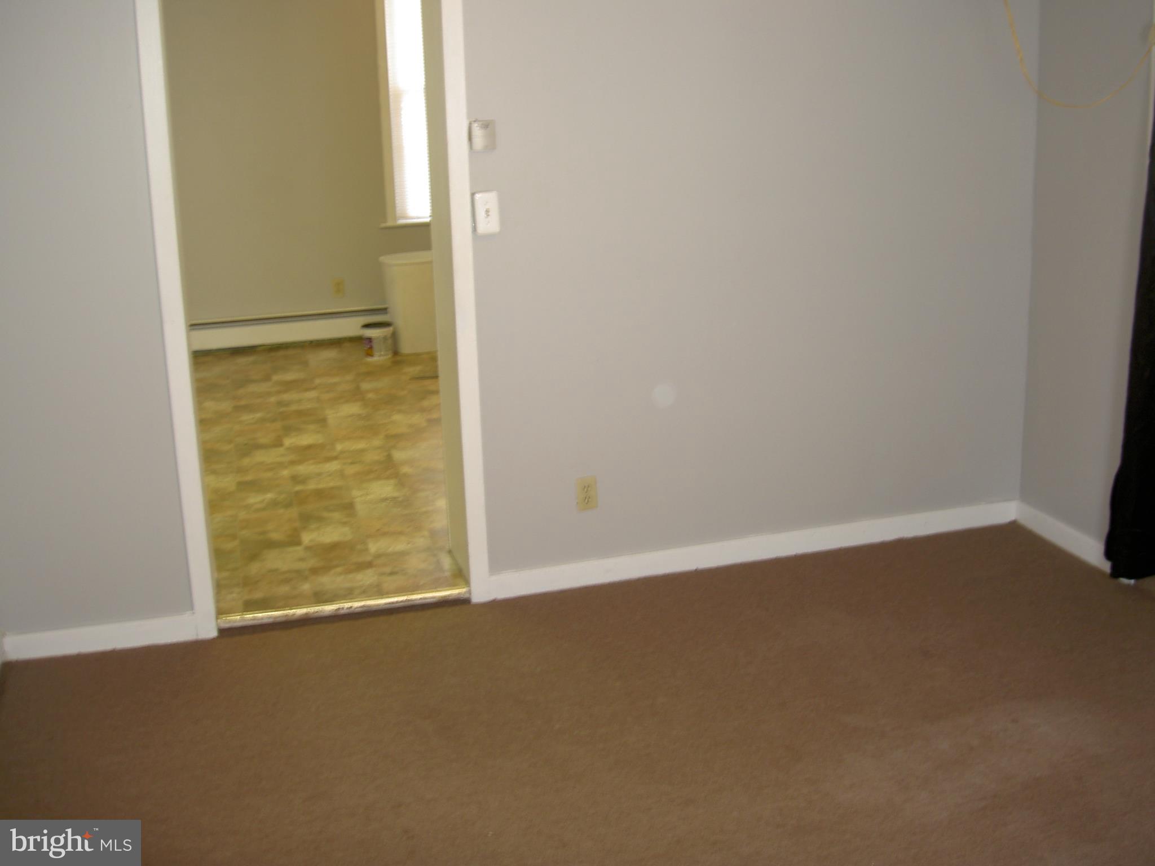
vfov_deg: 36.8
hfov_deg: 47.9
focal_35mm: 39
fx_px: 1301
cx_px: 578
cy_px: 433
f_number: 2.8
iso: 100
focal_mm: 8
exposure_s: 1/8
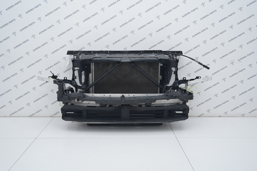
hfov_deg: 53.1
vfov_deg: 36.9
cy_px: 86
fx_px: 257
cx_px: 128
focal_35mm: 36
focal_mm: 36
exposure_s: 1/125
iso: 640
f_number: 6.3
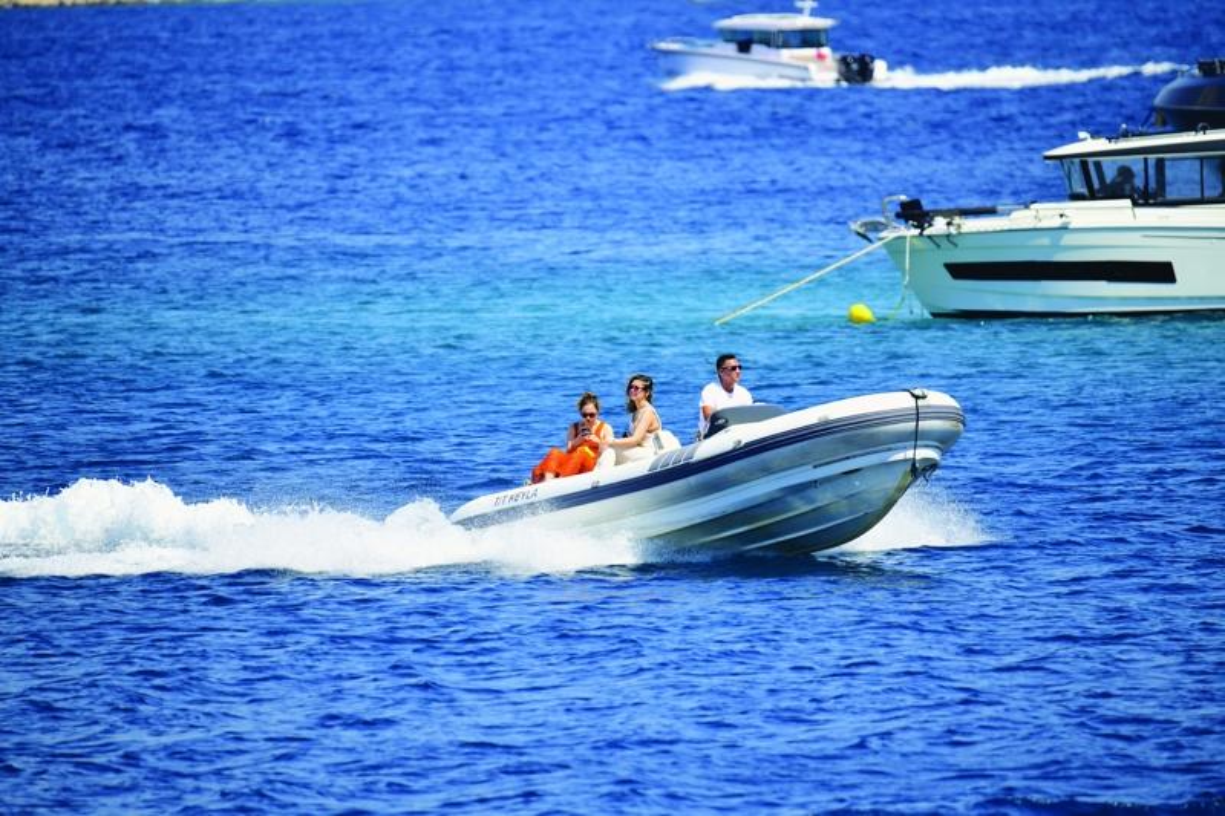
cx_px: 612
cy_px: 408
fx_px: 20411
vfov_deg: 2.3
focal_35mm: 600
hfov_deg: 3.4
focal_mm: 600
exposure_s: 1/2000
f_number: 6.3
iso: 500
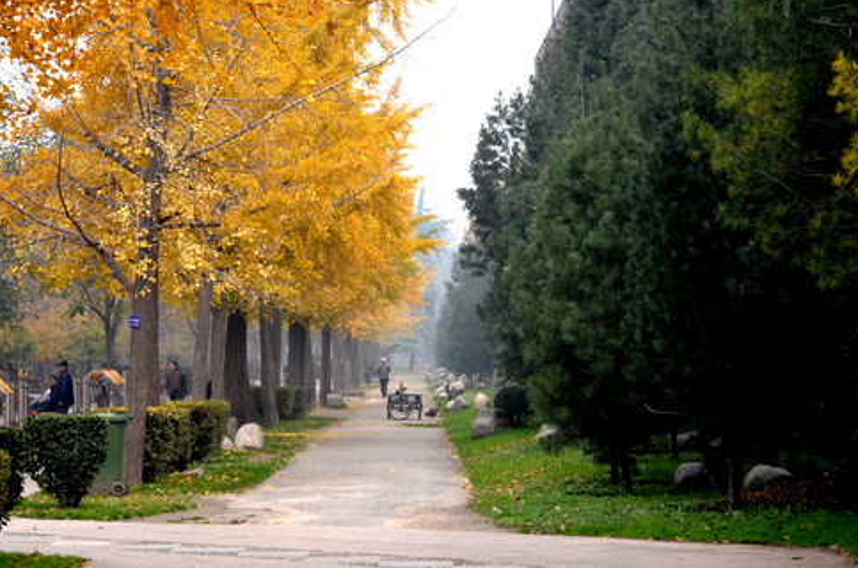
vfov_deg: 11.7
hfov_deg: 17.5
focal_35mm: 117
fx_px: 2783
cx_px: 474
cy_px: 216
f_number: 5
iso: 180
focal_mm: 58
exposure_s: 1/200
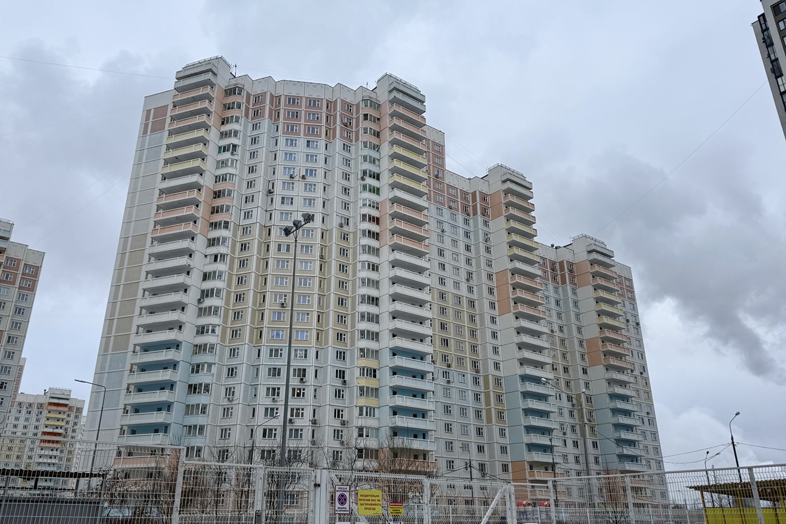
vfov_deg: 51.3
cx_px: 393
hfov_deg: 71.5
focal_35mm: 25
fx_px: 546
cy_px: 252
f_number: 1.78
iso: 80
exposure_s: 1/772
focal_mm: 6.76
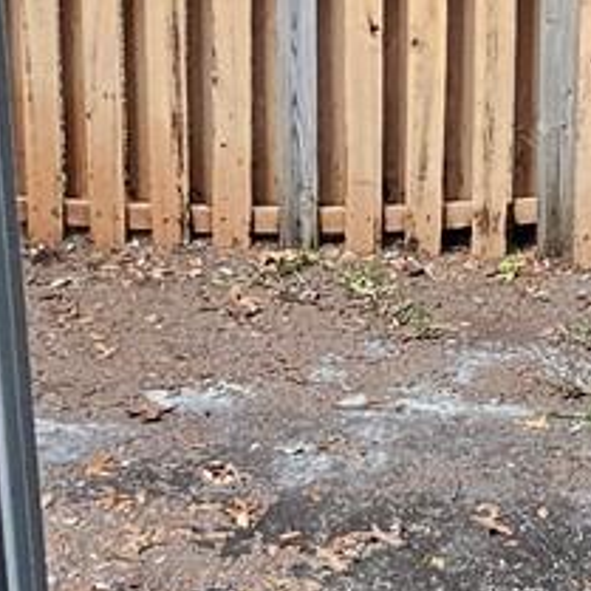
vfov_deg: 19.6
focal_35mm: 88
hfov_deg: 19.6
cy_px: 147
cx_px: 455
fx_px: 1700
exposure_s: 1/60
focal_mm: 1.74
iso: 64
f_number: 2.2
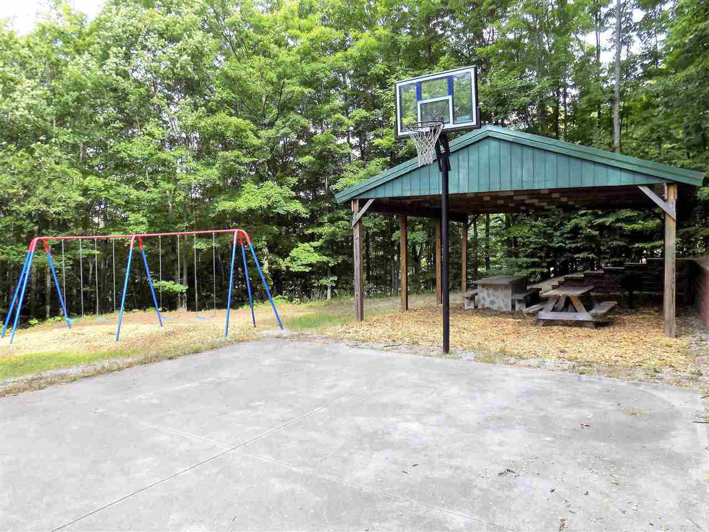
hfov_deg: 73.9
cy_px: 266
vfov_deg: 58.9
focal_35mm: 23
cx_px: 354
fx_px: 471
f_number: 3.1
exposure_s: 1/160
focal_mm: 4
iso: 80
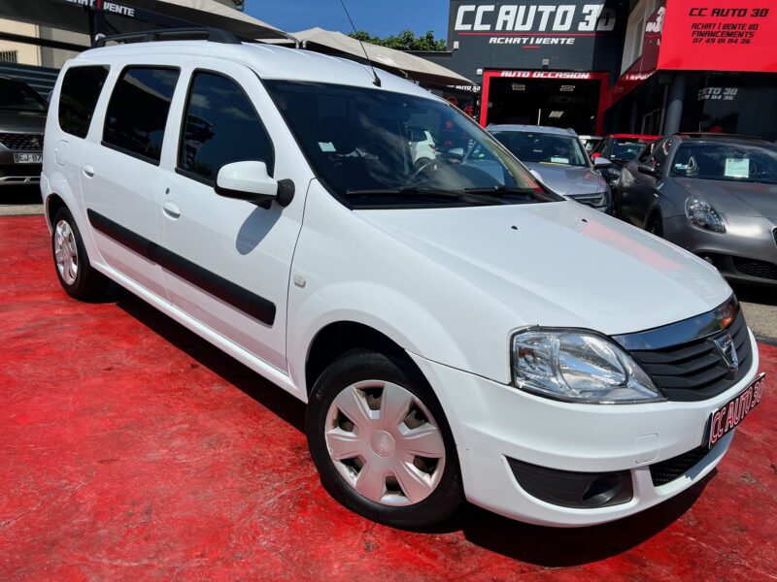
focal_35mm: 26
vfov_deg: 53.1
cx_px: 388
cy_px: 291
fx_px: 584
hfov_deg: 67.3
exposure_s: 1/12658
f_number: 1.5
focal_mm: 5.7
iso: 50
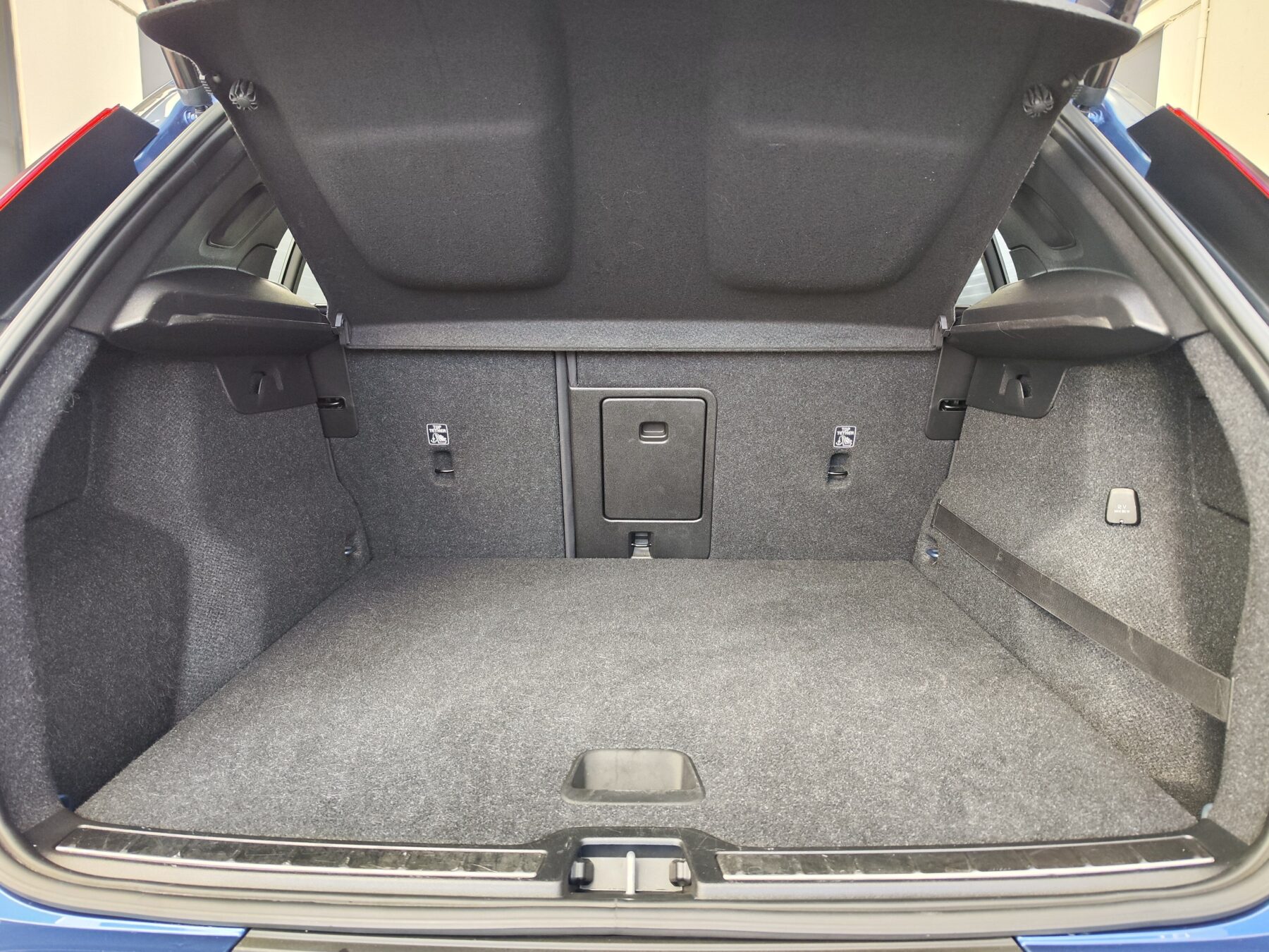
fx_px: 843
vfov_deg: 58.9
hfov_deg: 73.9
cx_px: 634
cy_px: 476
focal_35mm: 23
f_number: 1.69
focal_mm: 7.01
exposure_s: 1/100
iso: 146
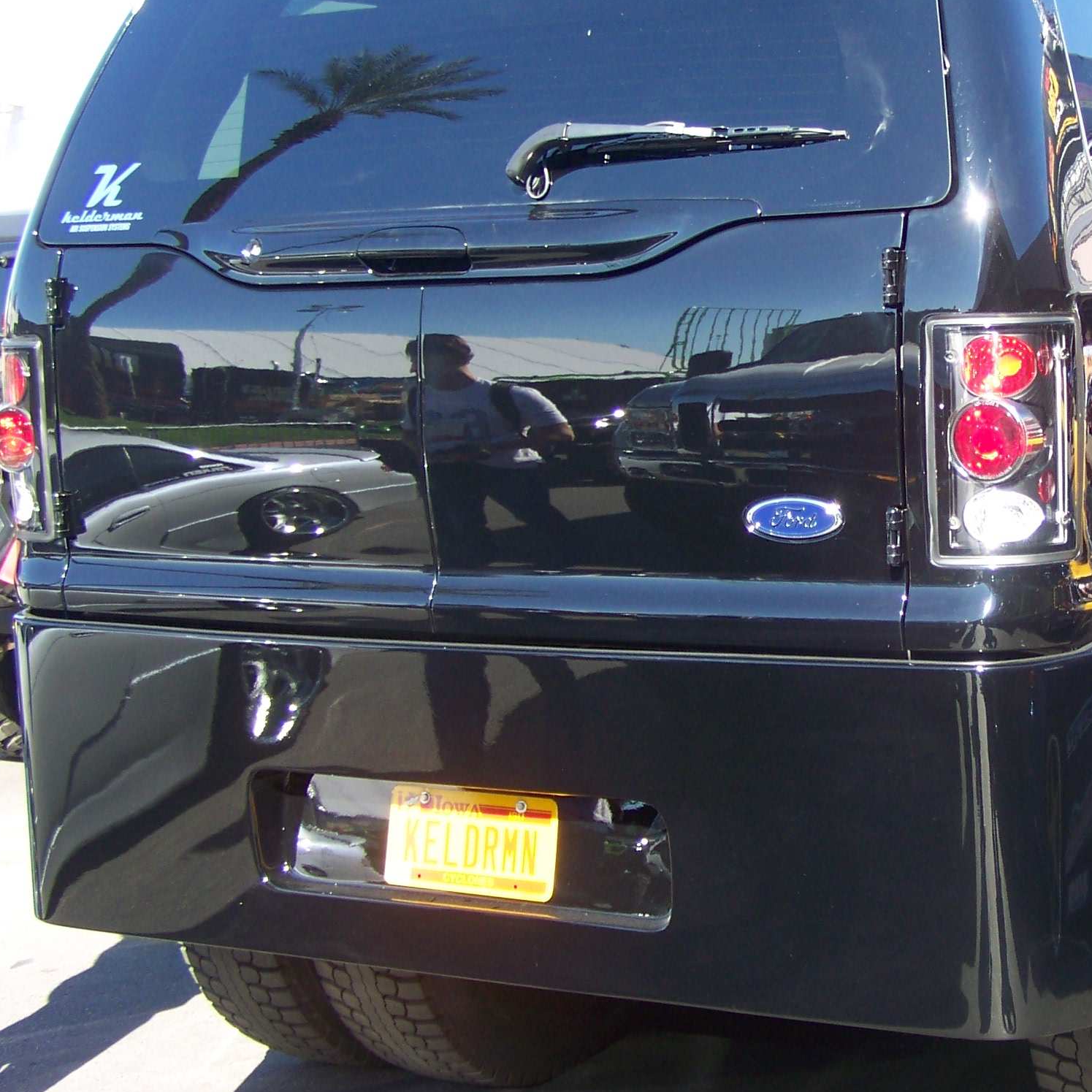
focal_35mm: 69
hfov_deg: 24.3
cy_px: 500
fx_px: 2463
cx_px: 982
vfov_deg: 25.0
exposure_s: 1/125
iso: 64
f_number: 2.8
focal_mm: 6.3
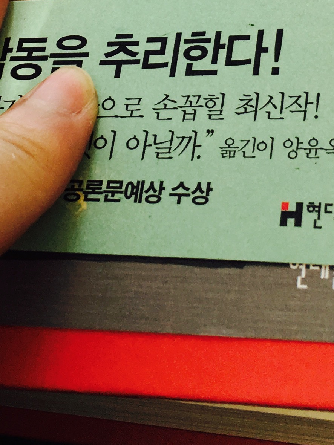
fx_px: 1273
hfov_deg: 14.9
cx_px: 160
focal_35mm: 99
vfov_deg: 18.5
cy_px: -122
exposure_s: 1/120
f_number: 2.2
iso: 32
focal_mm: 4.15
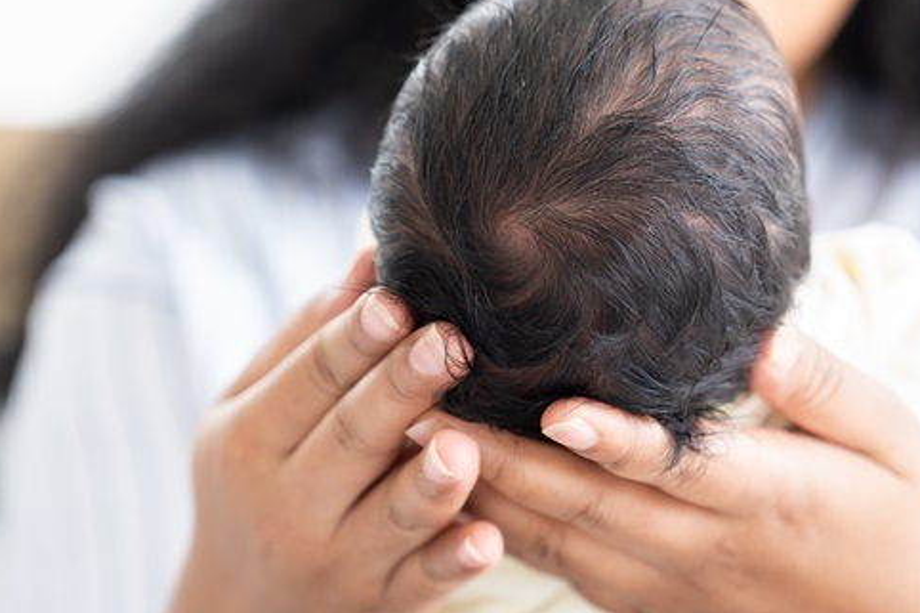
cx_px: 636
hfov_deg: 16.2
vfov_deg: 10.9
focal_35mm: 126
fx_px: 3219
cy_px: 235
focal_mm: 70
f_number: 2.8
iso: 640
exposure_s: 1/320
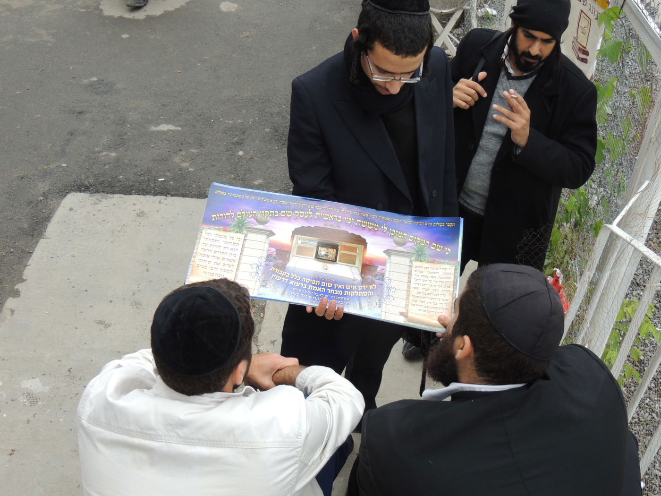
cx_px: 330
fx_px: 897
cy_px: 248
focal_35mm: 47
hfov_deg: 40.4
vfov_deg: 30.9
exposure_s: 1/250
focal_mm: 8.3
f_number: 3.5
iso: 100
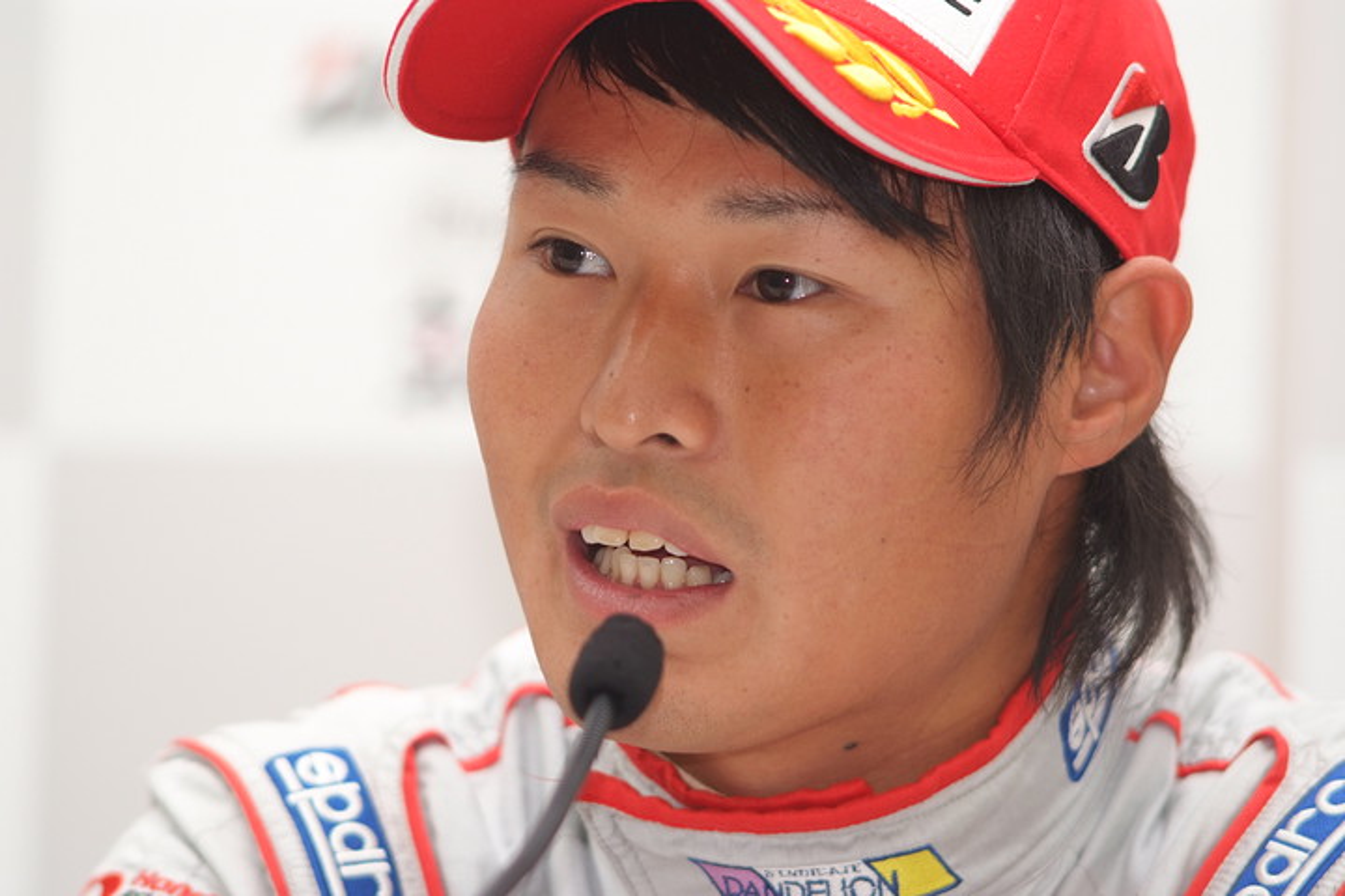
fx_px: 10087
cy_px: 448
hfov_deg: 7.6
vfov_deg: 5.1
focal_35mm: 270
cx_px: 672
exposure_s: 1/125
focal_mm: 180
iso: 200
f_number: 2.8
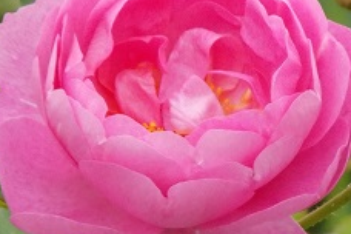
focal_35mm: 1178
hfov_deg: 1.8
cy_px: 105
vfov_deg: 1.2
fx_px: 11485
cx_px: 180
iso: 400
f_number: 5.9
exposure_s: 1/25
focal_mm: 95.4
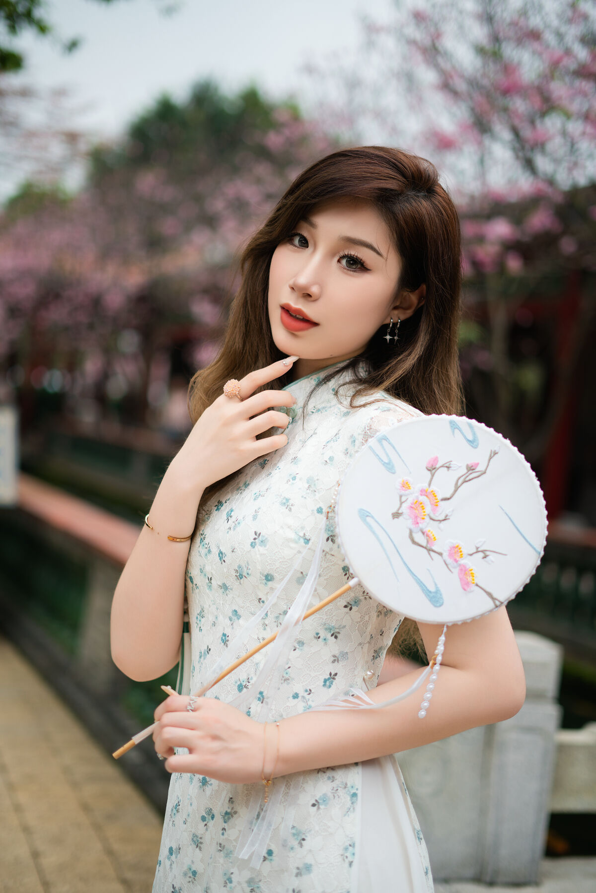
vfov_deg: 39.6
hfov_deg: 27.0
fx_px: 1241
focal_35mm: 50
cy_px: 446
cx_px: 298
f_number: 1.8
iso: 100
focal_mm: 50
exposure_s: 1/320
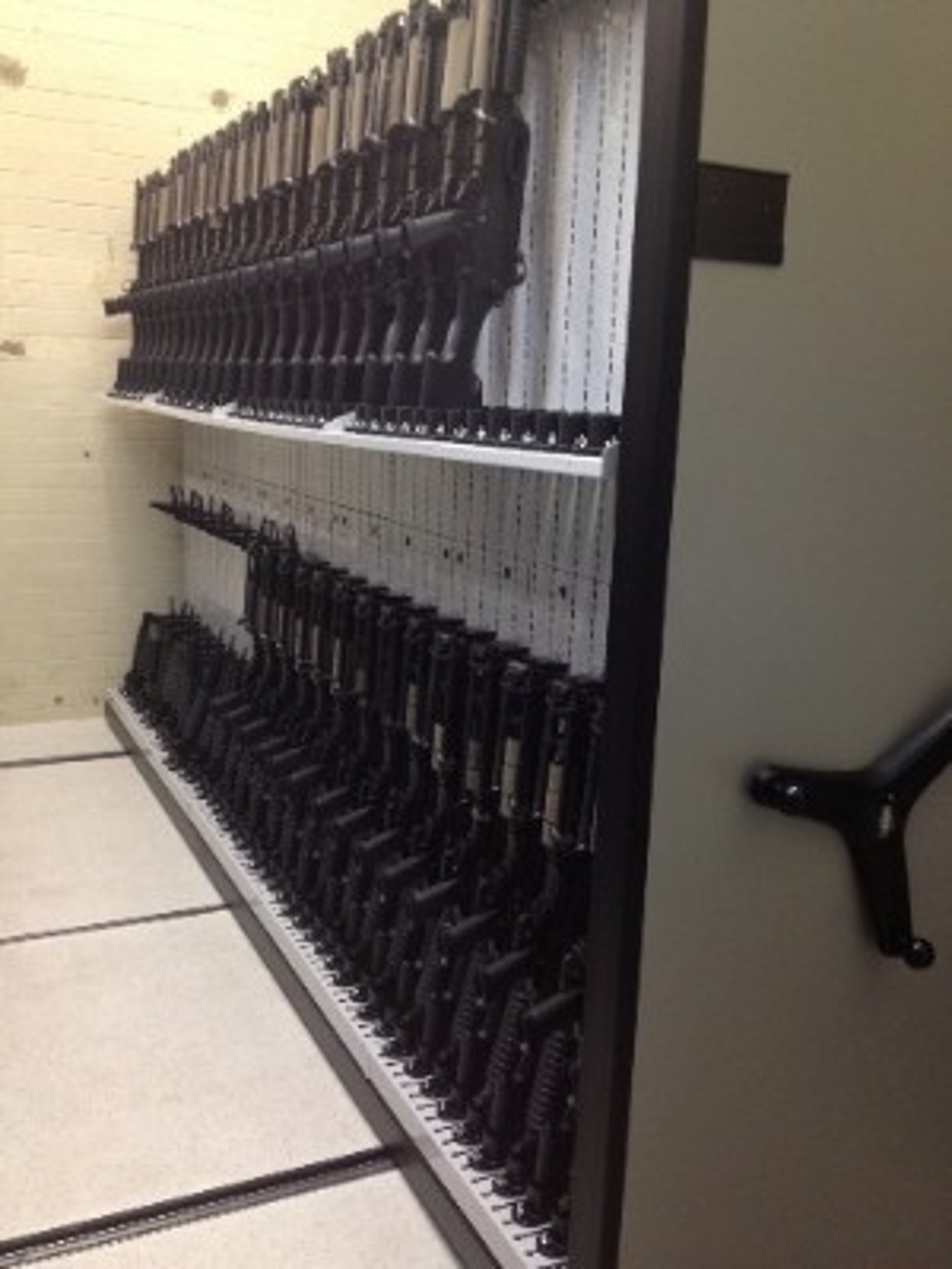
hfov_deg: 40.7
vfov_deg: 52.6
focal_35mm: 35
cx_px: 476
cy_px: 634
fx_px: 1283
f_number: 2.4
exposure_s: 1/20
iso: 100
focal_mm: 4.28
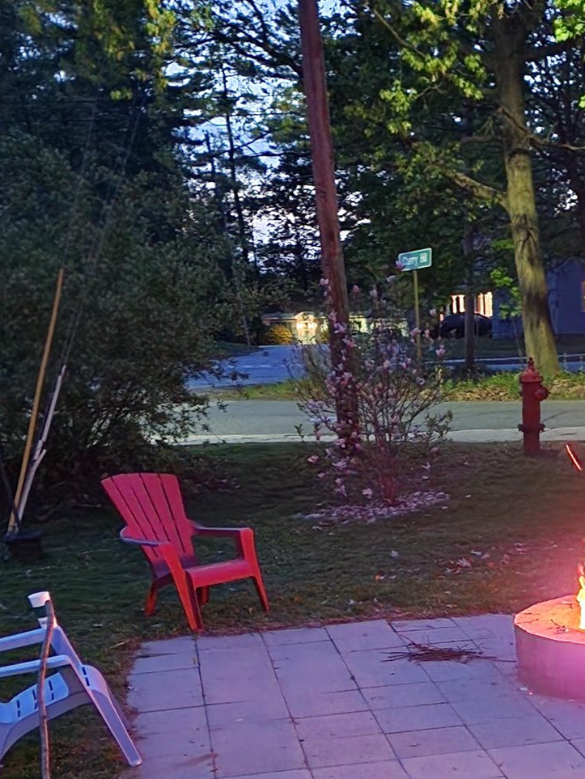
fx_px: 1238
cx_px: 525
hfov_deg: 25.7
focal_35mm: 55
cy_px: 842
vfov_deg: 31.3
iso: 1250
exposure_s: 1/10
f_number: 1.8
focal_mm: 6.4
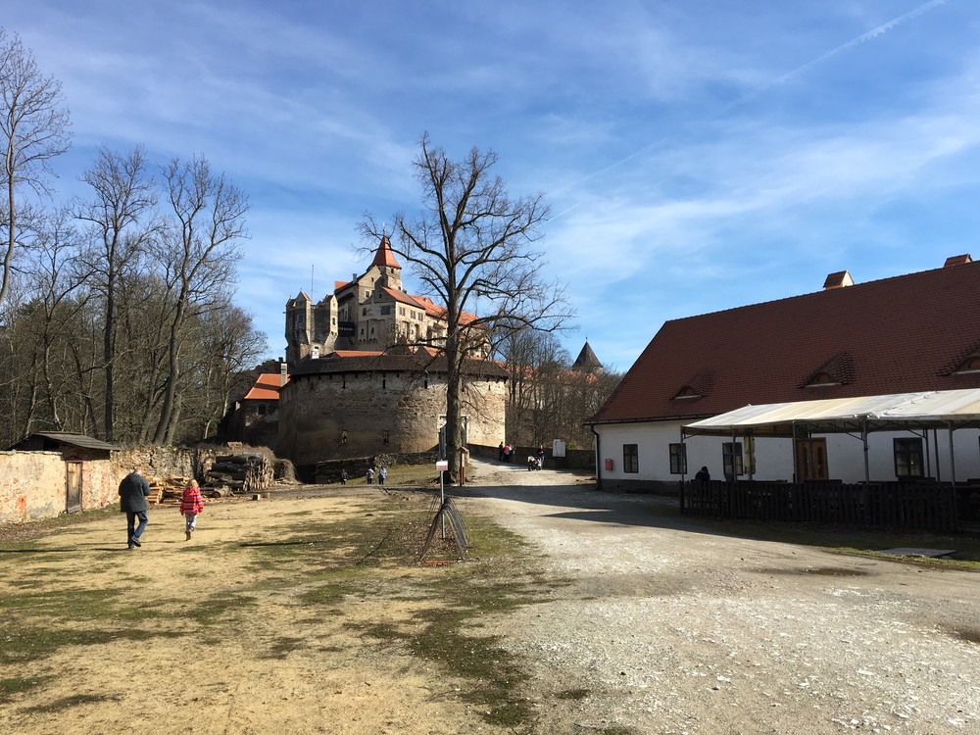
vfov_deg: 48.2
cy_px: 368
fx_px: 821
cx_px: 490
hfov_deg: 61.7
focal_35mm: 29
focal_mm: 4.15
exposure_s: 1/1479
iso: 25
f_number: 2.2
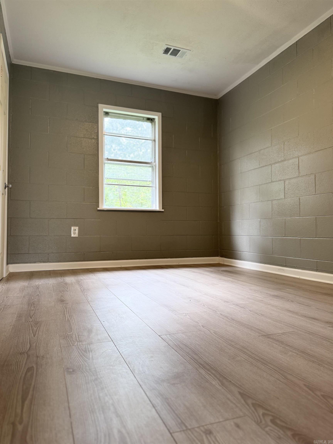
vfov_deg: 71.6
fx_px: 308
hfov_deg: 56.8
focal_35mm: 24
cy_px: 222
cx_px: 166
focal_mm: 6.76
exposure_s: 1/60
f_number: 1.78
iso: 125
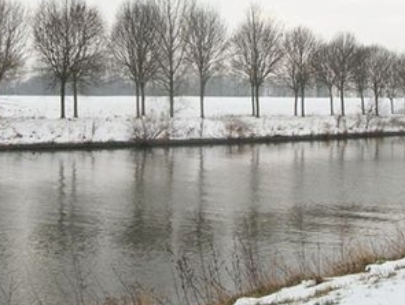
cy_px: 47
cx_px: 173
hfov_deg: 29.7
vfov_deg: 22.2
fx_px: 761
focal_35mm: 65
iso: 80
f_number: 8.8
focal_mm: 5.7
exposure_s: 1/60
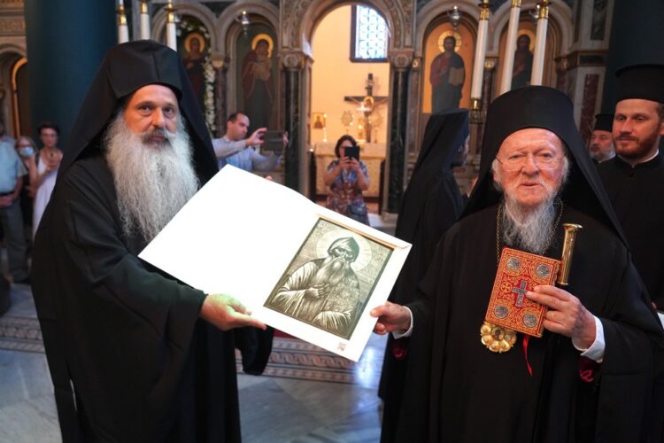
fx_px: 443
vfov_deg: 53.1
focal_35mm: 24
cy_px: 222
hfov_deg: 73.7
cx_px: 332
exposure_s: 1/160
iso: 4000
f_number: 4
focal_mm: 24
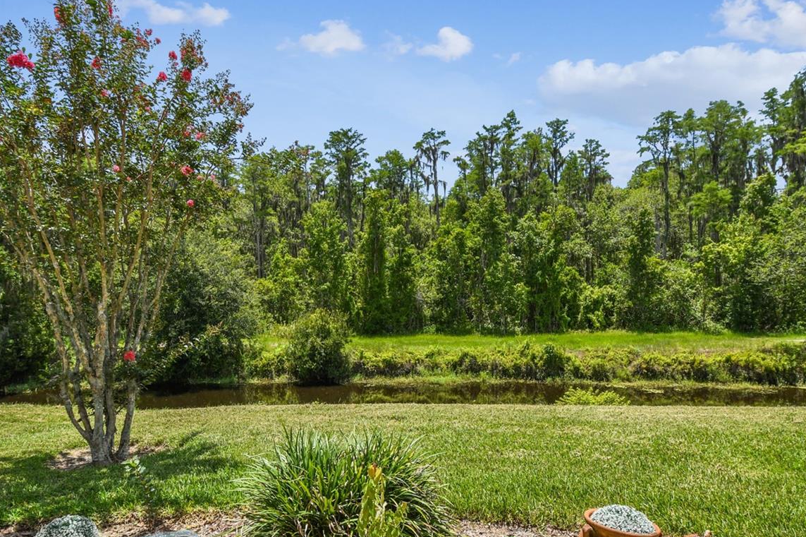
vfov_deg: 59.3
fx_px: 470
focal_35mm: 21
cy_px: 303
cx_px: 423
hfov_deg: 81.2
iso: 100
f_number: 7.1
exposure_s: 1/500
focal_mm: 10
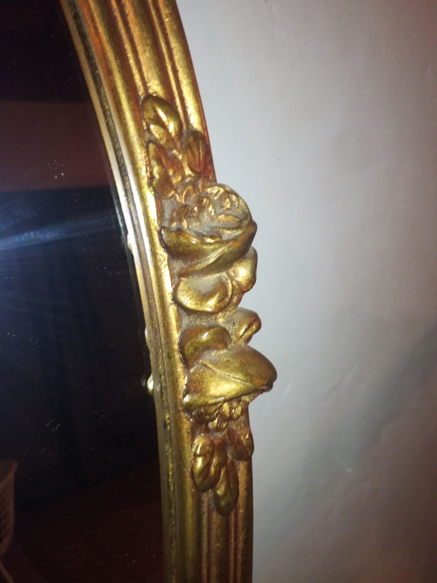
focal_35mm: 27
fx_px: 454
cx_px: 218
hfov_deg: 51.4
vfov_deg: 65.3
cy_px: 292
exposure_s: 1/30
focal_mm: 3.79
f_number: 2
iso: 250
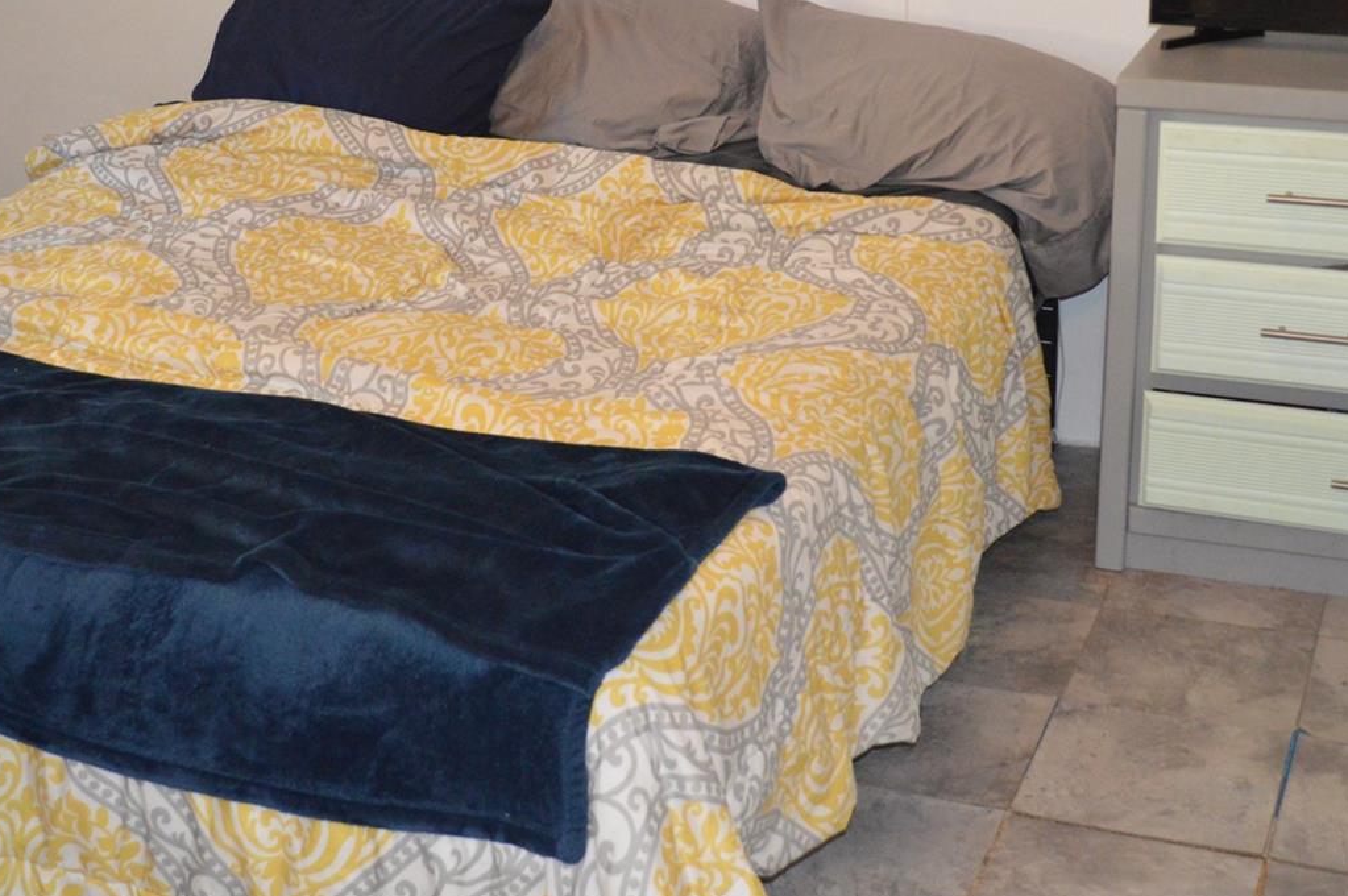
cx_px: 615
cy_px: 235
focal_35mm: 61
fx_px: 2282
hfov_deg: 32.9
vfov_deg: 22.0
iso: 2200
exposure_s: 1/60
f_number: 4.2
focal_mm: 26
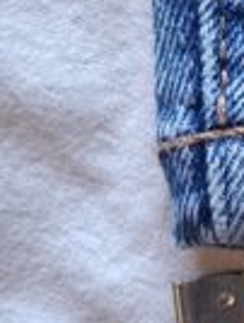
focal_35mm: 137
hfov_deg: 9.3
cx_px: 655
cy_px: -27
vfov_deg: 14.1
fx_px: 1283
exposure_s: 1/50
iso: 320
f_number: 1.8
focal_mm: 5.54
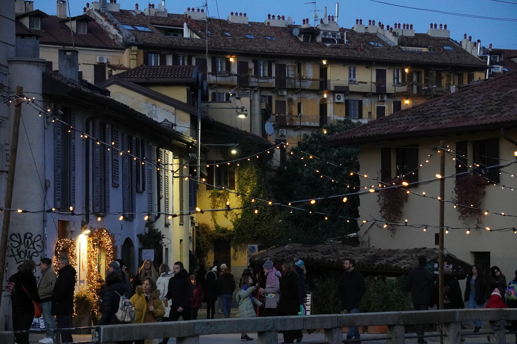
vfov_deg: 12.0
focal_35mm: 114
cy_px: 172
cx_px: 258
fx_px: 1637
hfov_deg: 17.9
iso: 6400
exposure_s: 1/100
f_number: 6.3
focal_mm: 76
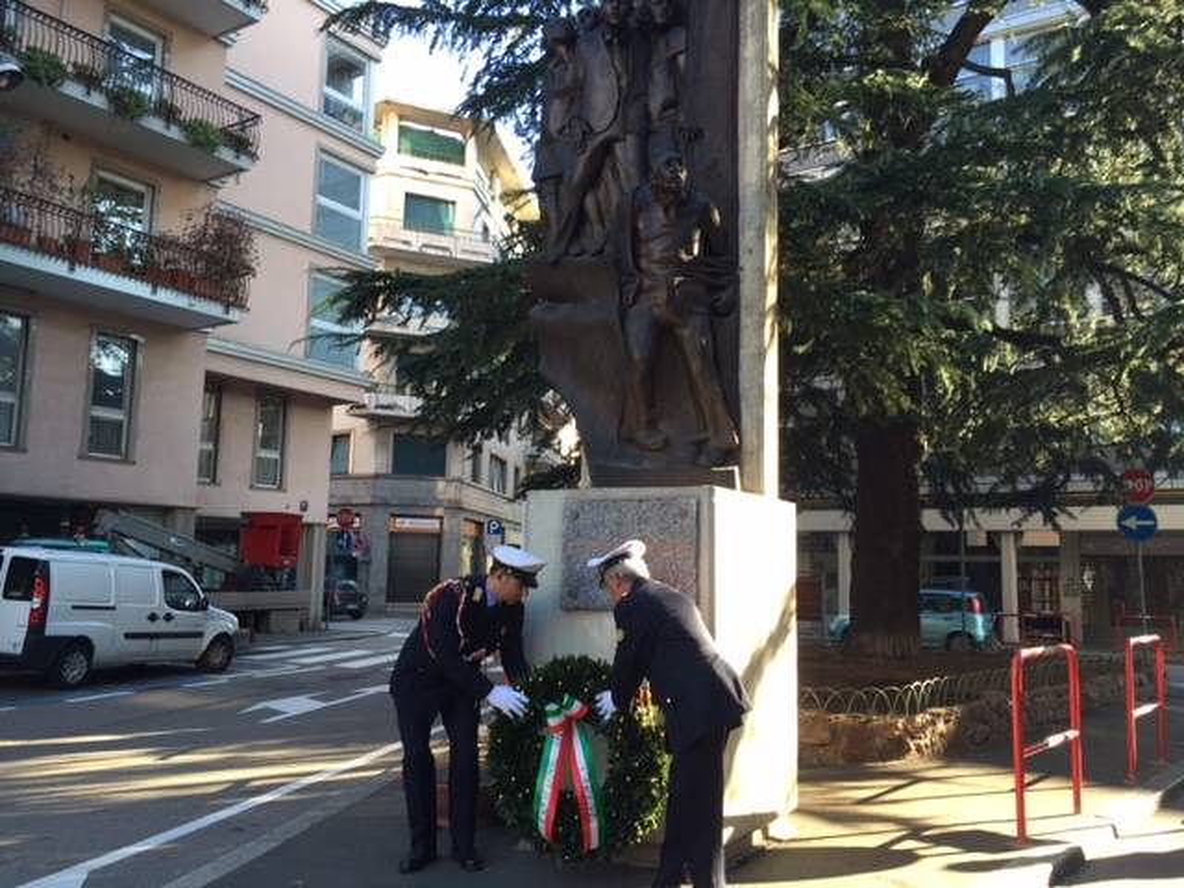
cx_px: 592
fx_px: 992
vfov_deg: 48.2
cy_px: 444
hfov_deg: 61.7
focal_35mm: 29
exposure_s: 1/100
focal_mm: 4.15
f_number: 2.2
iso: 32
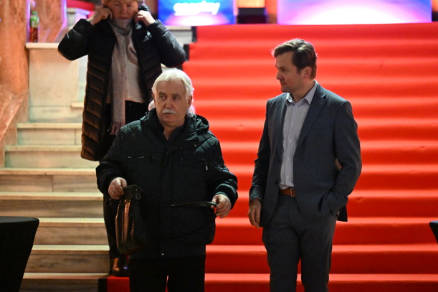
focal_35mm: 192
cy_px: 137
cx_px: 244
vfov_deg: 7.1
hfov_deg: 10.7
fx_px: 2335
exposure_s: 1/250
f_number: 2.8
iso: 16000
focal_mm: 170
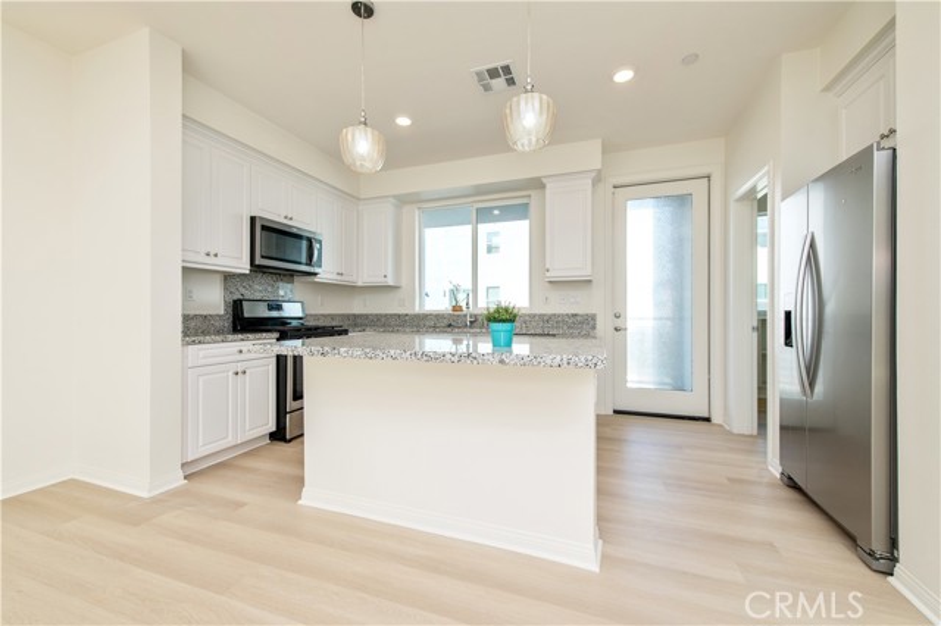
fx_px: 366
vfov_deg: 81.1
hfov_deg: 104.3
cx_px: 470
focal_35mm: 14
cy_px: 313
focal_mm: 14
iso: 200
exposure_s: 1/125
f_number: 5.6
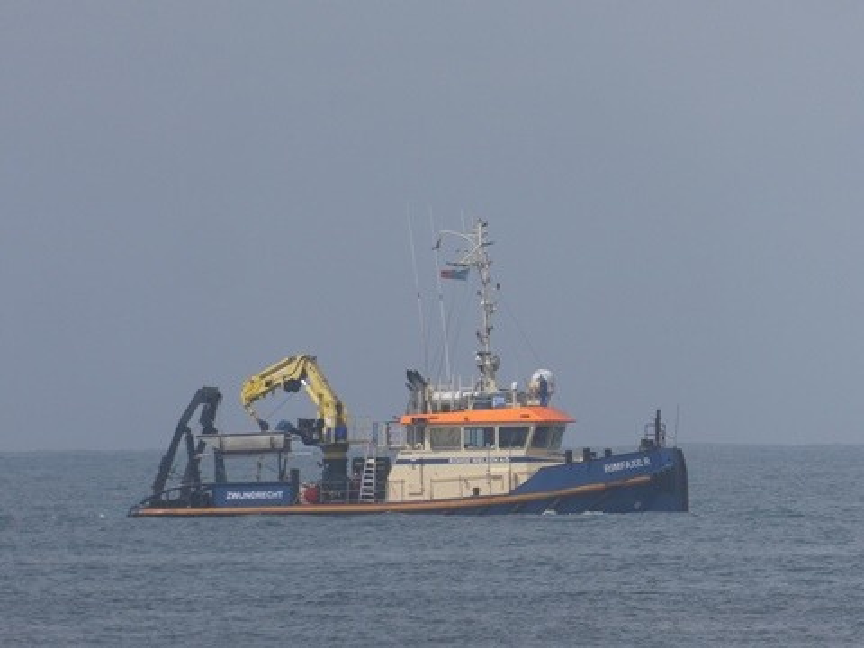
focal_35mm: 953
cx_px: 432
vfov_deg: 1.6
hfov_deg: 2.1
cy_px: 324
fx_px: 23786
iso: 80
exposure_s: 1/640
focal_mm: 129
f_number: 6.4
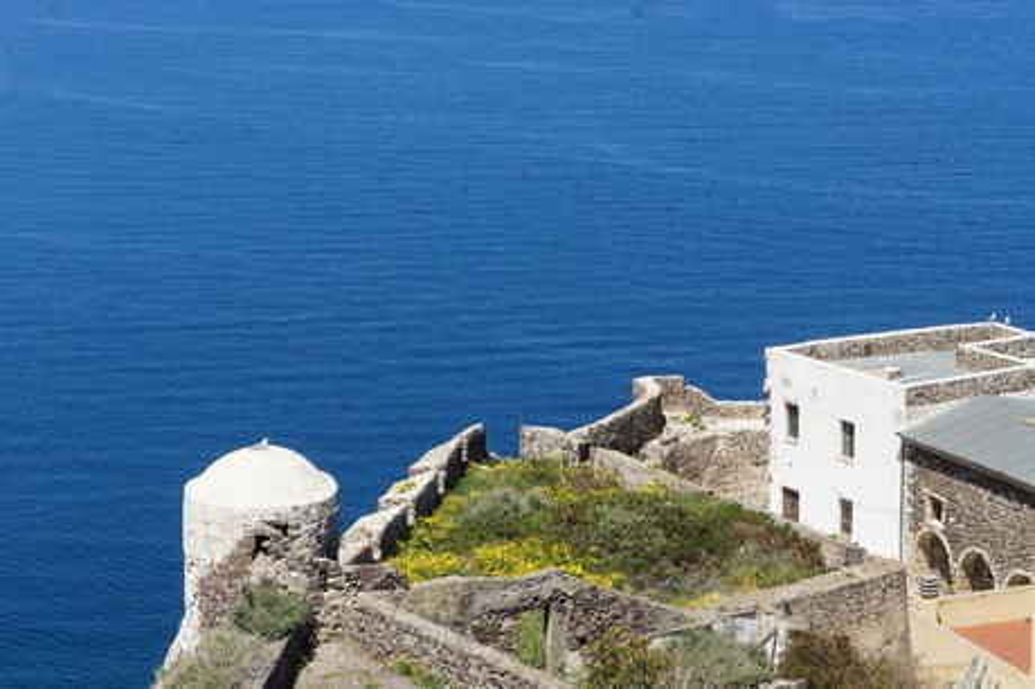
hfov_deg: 24.6
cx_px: 518
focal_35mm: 82
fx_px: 2370
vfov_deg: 16.5
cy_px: 344
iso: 200
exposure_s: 1/250
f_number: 13
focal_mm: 55
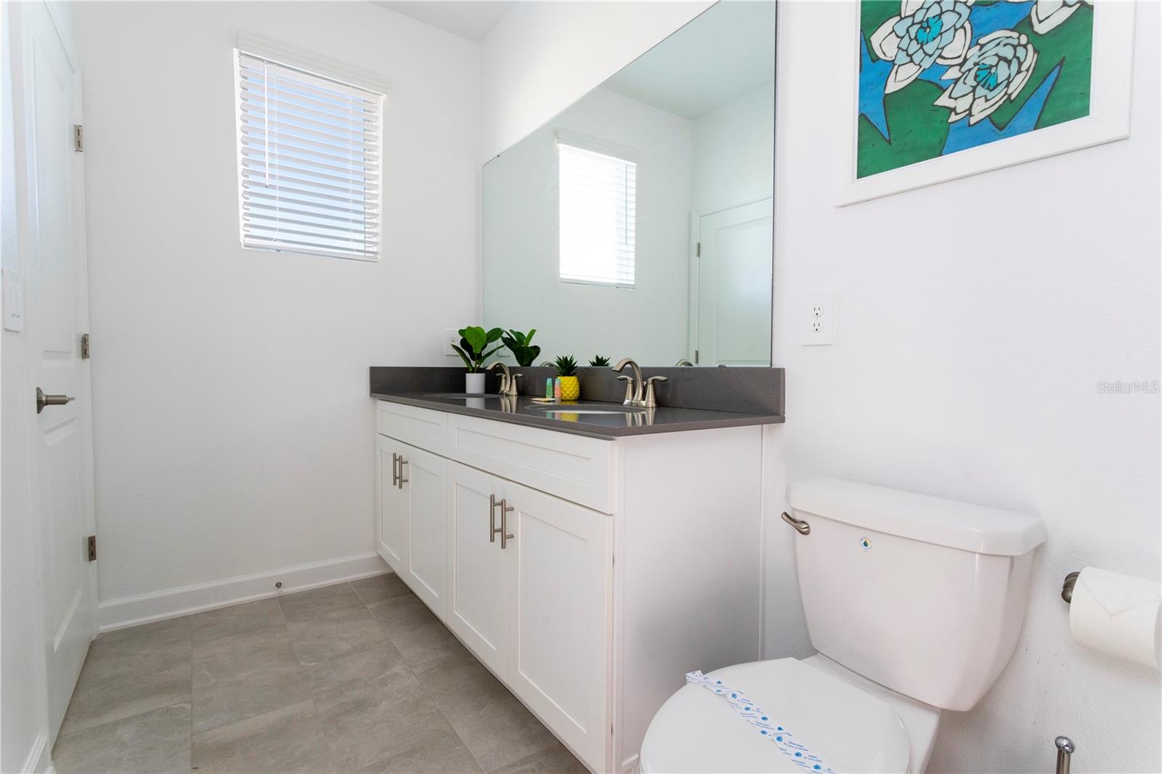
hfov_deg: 93.3
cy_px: 387
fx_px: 549
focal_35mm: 17
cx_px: 581
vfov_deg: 70.4
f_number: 22
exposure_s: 1/60
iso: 1000
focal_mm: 17
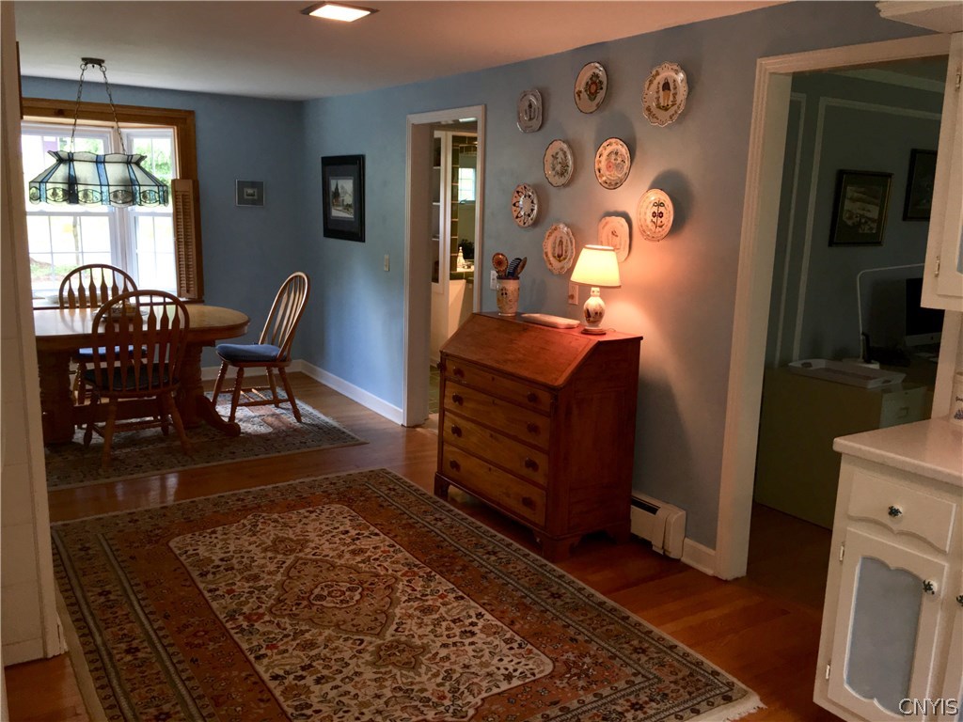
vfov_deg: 48.2
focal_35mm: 29
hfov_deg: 61.7
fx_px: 807
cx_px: 482
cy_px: 361
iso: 40
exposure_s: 1/30
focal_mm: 4.15
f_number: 2.2
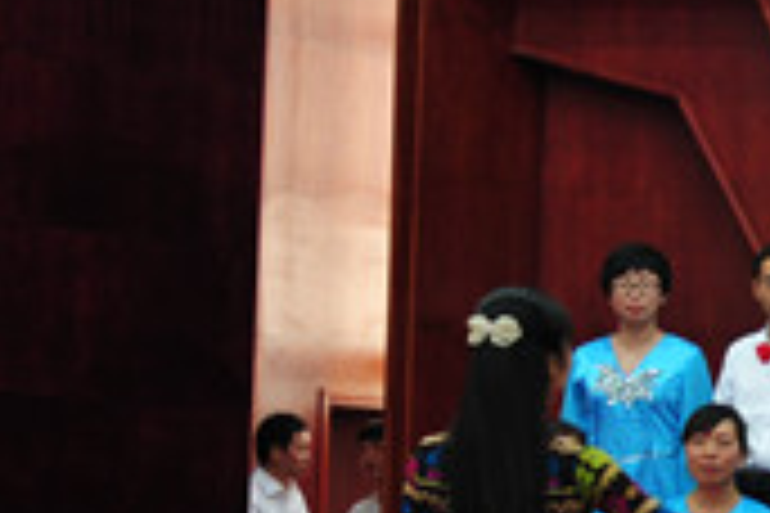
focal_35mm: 116
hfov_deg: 16.1
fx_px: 2481
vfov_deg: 11.8
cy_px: 324
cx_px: 1166
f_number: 3.8
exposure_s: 1/13
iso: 320
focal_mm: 22
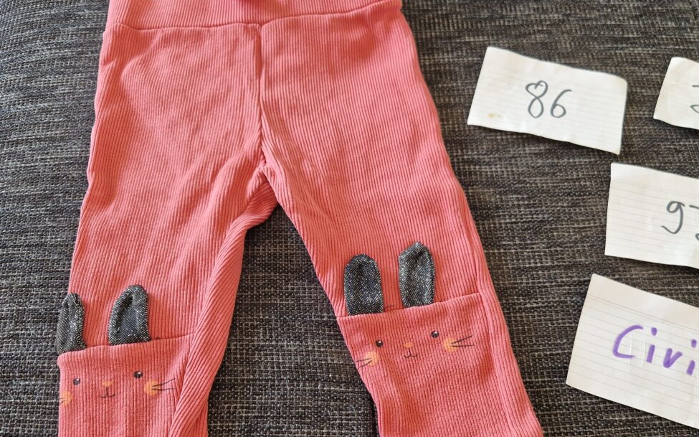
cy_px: 305
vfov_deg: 35.8
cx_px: 341
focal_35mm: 35
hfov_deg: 55.3
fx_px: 667
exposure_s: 1/100
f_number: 1.8
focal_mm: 5.4
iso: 200
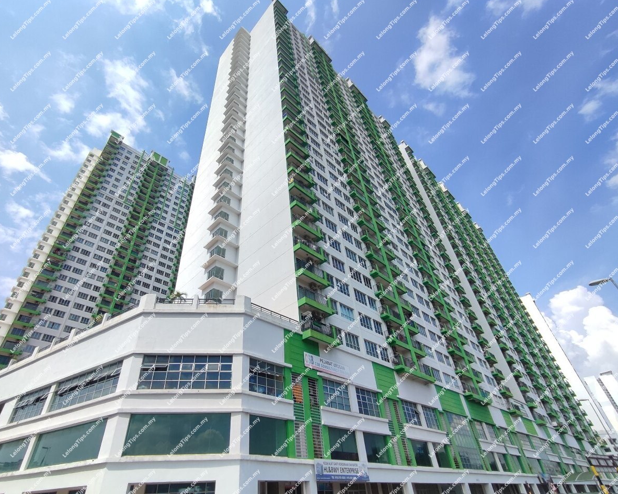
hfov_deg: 89.5
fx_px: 311
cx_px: 288
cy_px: 245
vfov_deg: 76.9
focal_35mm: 17
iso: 50
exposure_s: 1/1282
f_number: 2.2
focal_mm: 1.65
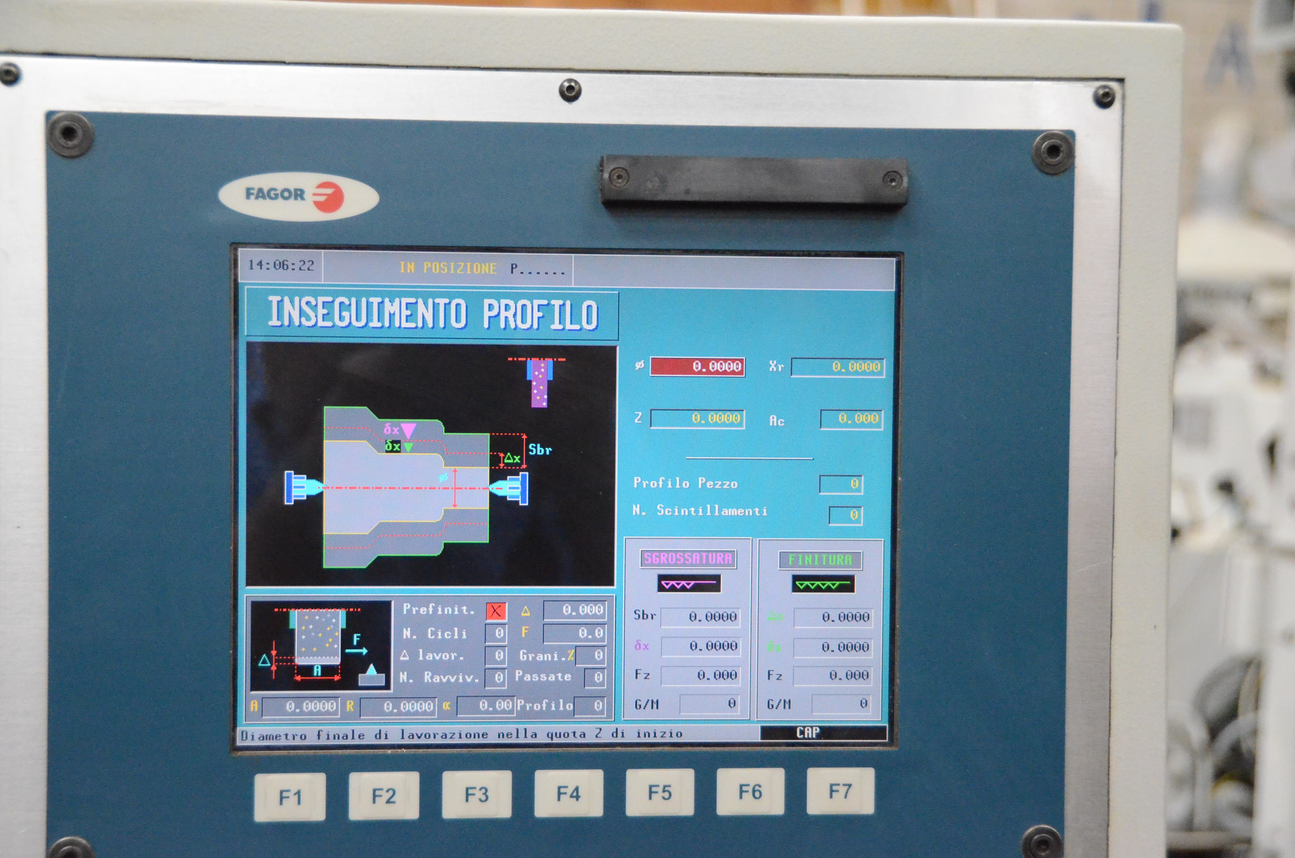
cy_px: 429
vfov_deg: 21.5
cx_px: 648
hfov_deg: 32.0
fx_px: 2262
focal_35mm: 63
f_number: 4.5
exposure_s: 1/800
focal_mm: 42
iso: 6400
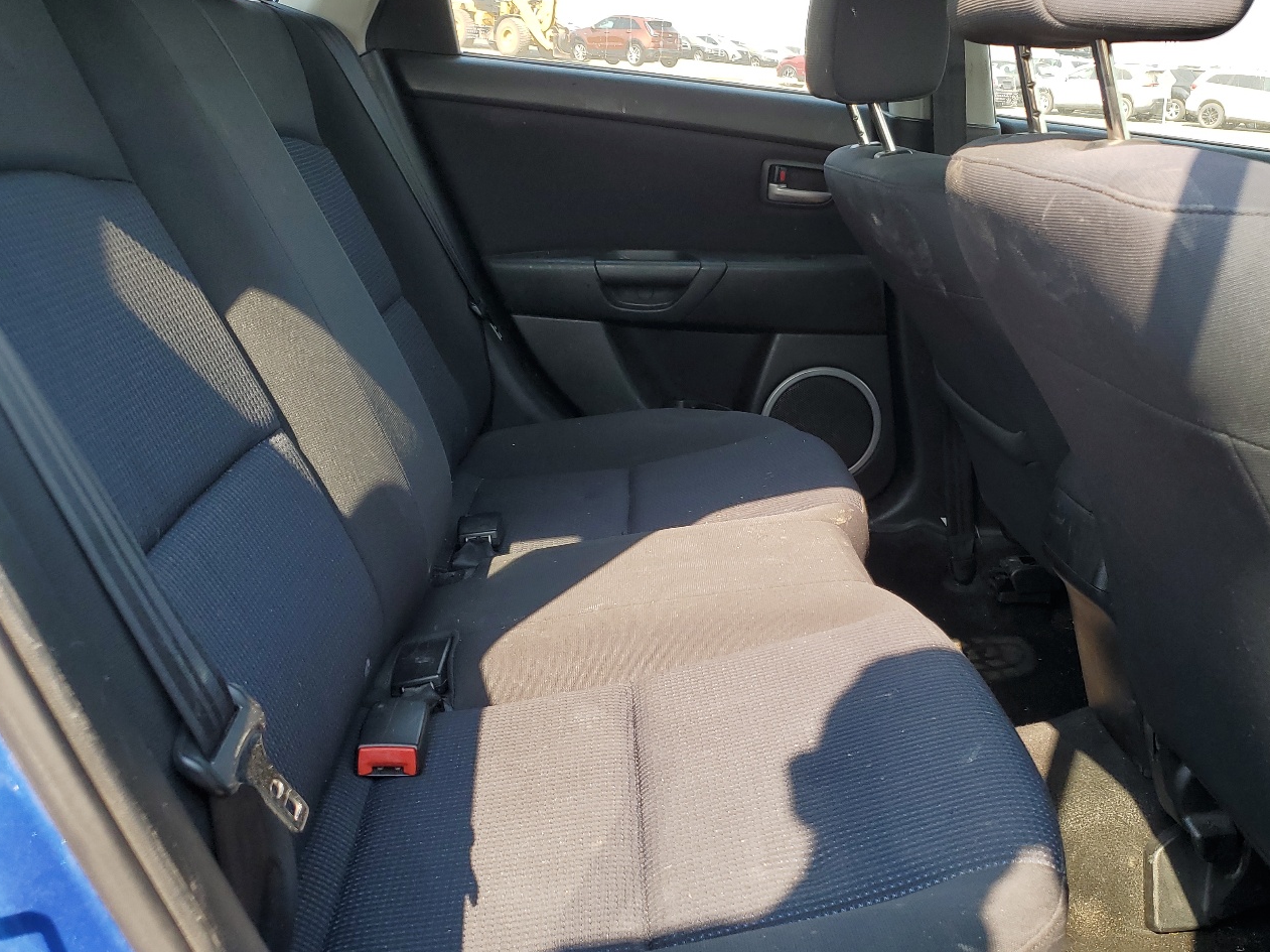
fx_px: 1210
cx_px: 793
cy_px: 436
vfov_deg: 42.9
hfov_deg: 54.7
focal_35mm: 33
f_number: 1.5
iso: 50
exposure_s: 1/476
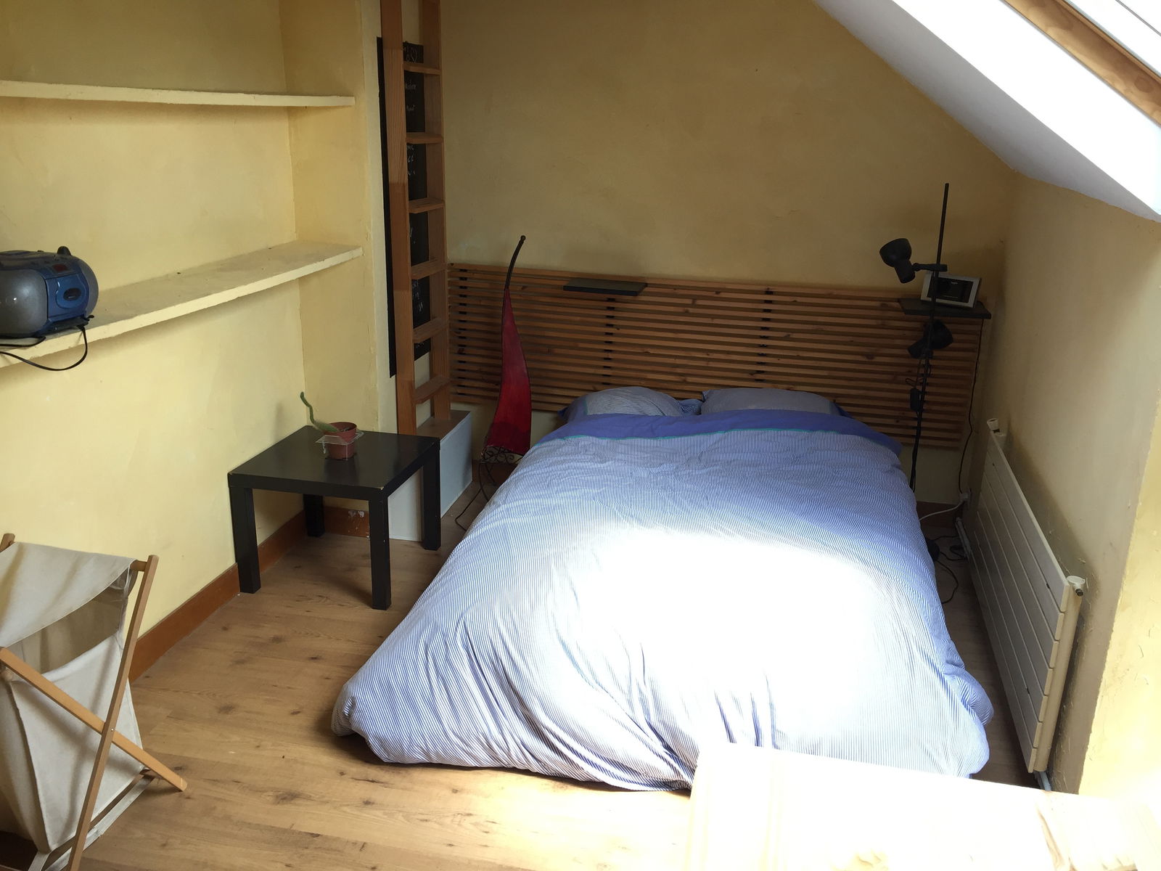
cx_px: 580
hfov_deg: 61.7
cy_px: 436
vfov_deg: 48.2
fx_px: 973
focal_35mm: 29
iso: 50
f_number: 2.2
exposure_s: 1/100
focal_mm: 4.15
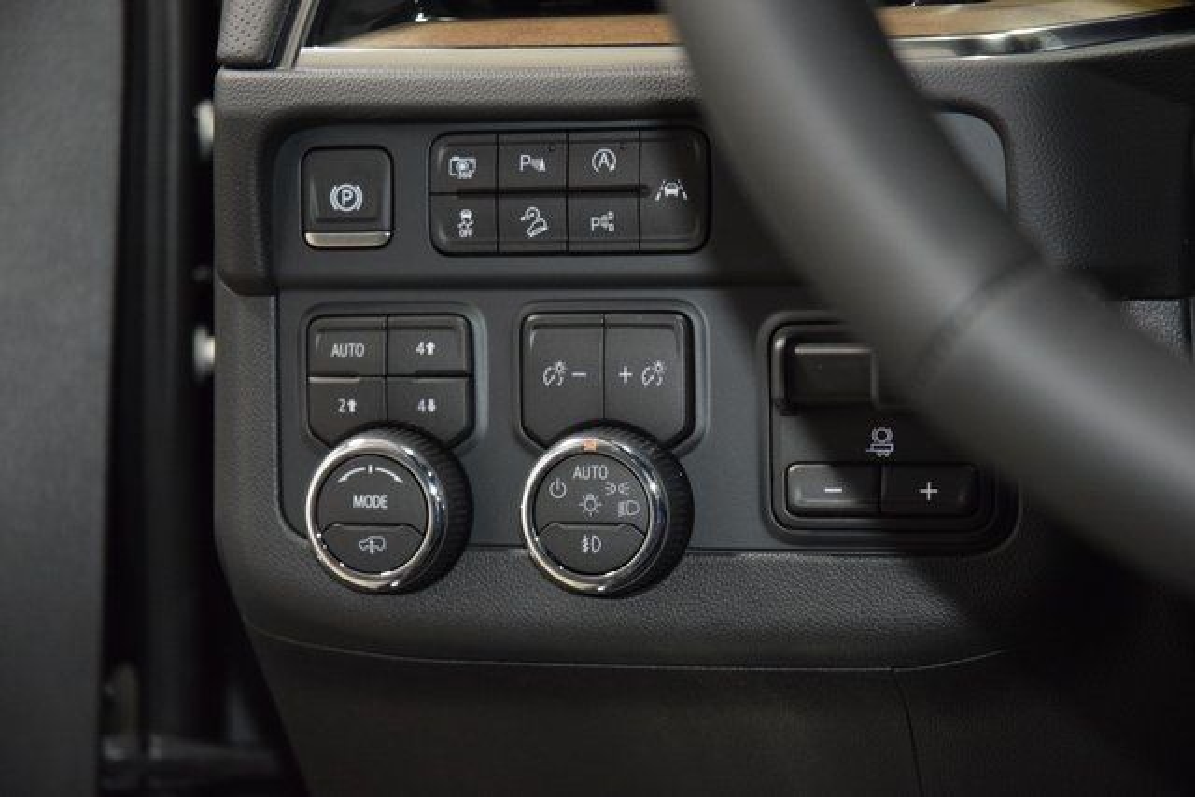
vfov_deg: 13.0
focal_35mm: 105
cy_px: 398
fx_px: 3486
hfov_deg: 19.5
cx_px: 598
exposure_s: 1/50
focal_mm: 70
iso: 2500
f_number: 4.5
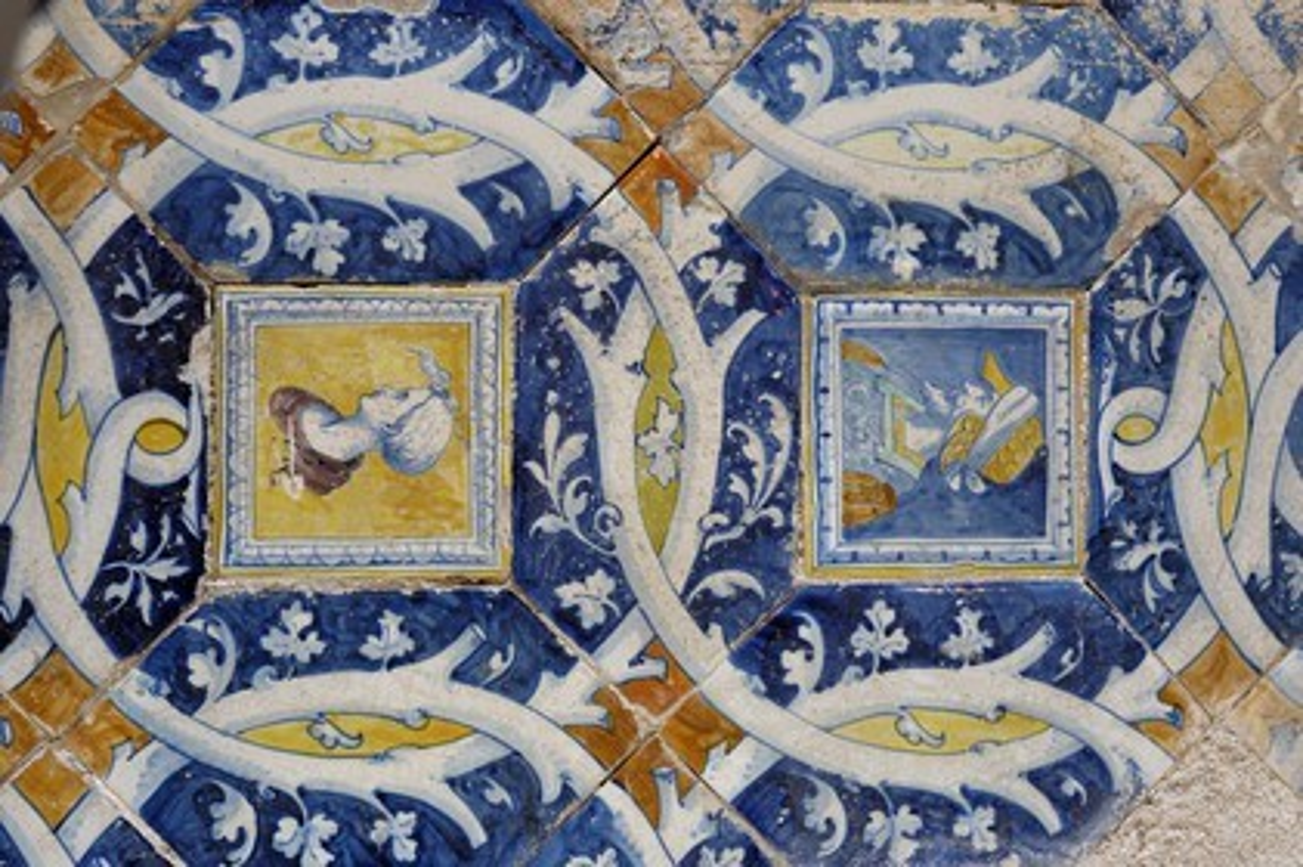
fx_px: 2441
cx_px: 652
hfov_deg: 29.9
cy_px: 434
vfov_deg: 20.1
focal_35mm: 68
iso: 100
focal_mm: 45
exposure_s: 1/10
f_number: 5.6
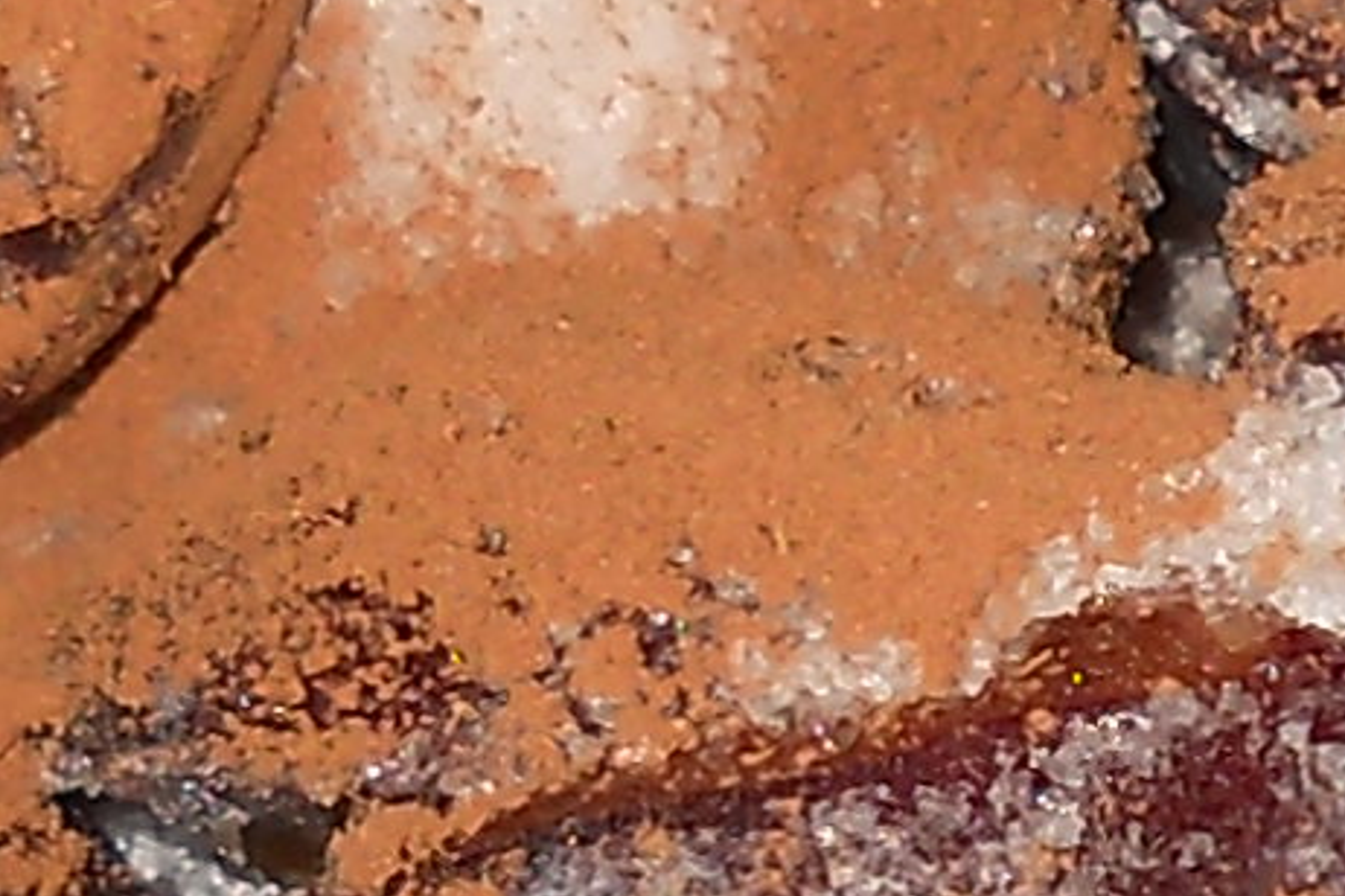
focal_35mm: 301
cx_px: 1718
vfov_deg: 4.6
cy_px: 1012
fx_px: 11245
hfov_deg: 6.8
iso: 80
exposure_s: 1/30
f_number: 3.1
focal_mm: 6.72
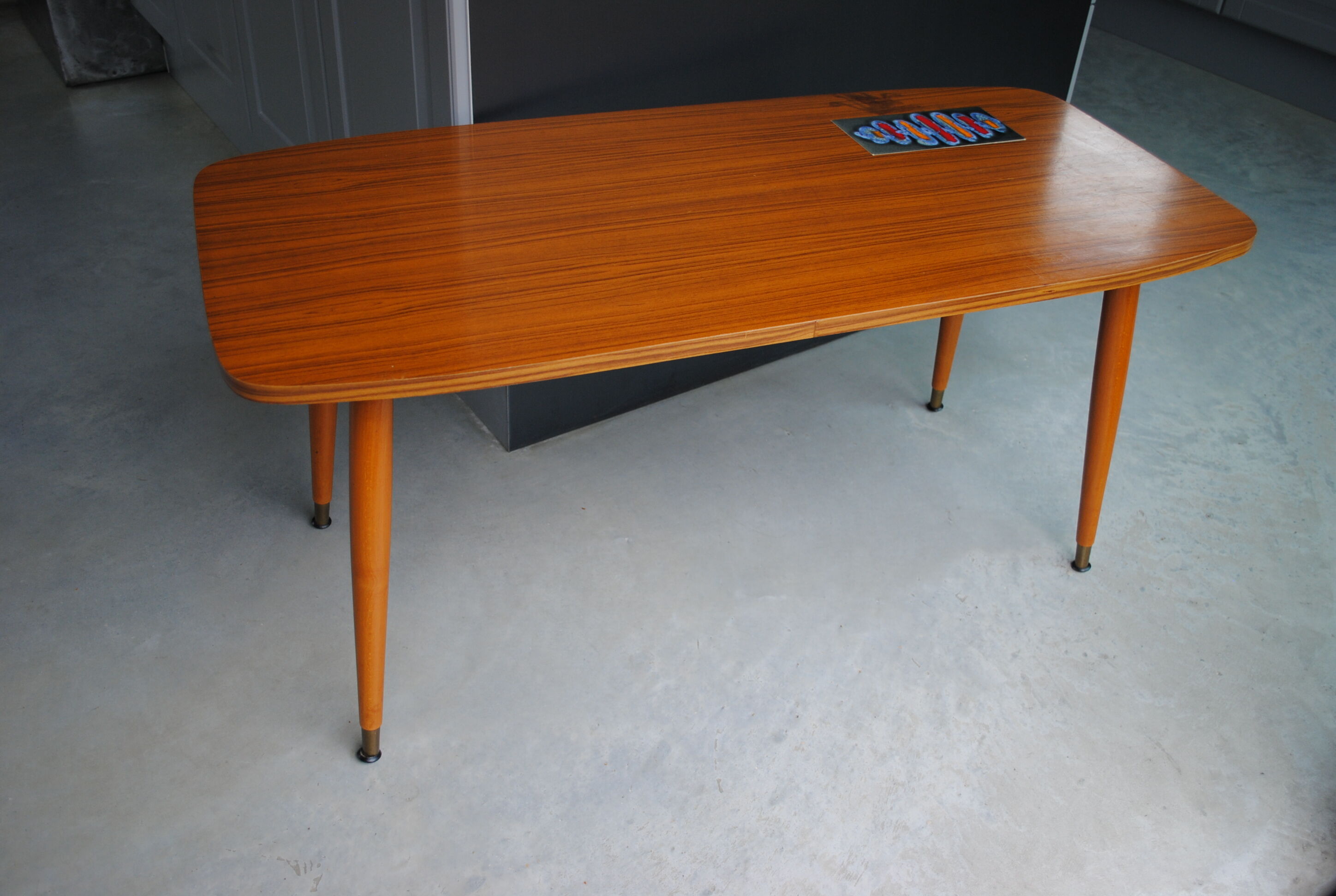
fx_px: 1116
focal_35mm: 30
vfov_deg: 43.8
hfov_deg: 61.8
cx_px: 668
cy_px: 448
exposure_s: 1/50
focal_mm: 20
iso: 200
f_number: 3.8
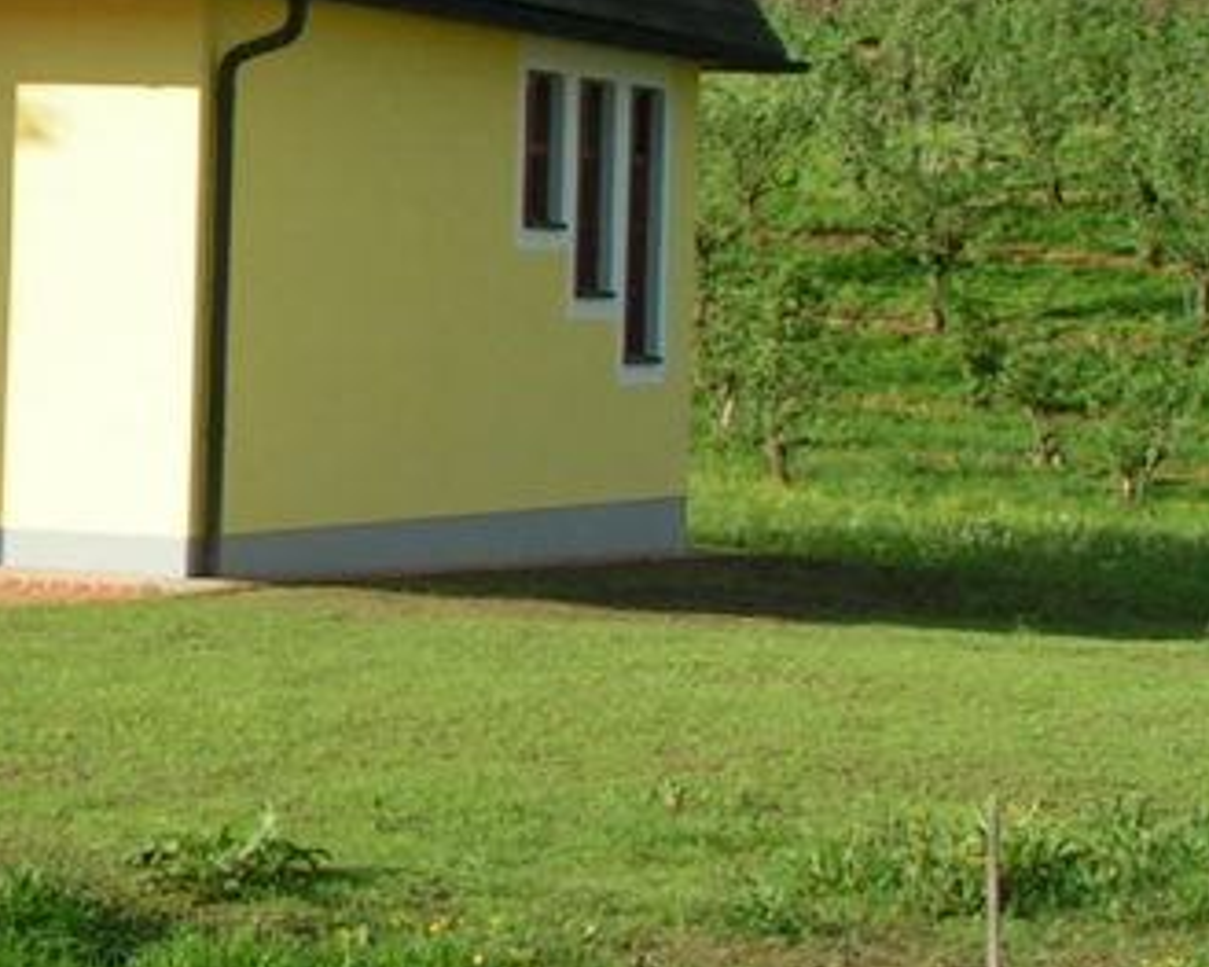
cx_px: -452
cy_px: -195
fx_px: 5115
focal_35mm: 143
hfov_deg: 12.9
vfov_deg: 10.6
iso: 50
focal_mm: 7.3
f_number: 5.6
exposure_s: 1/200
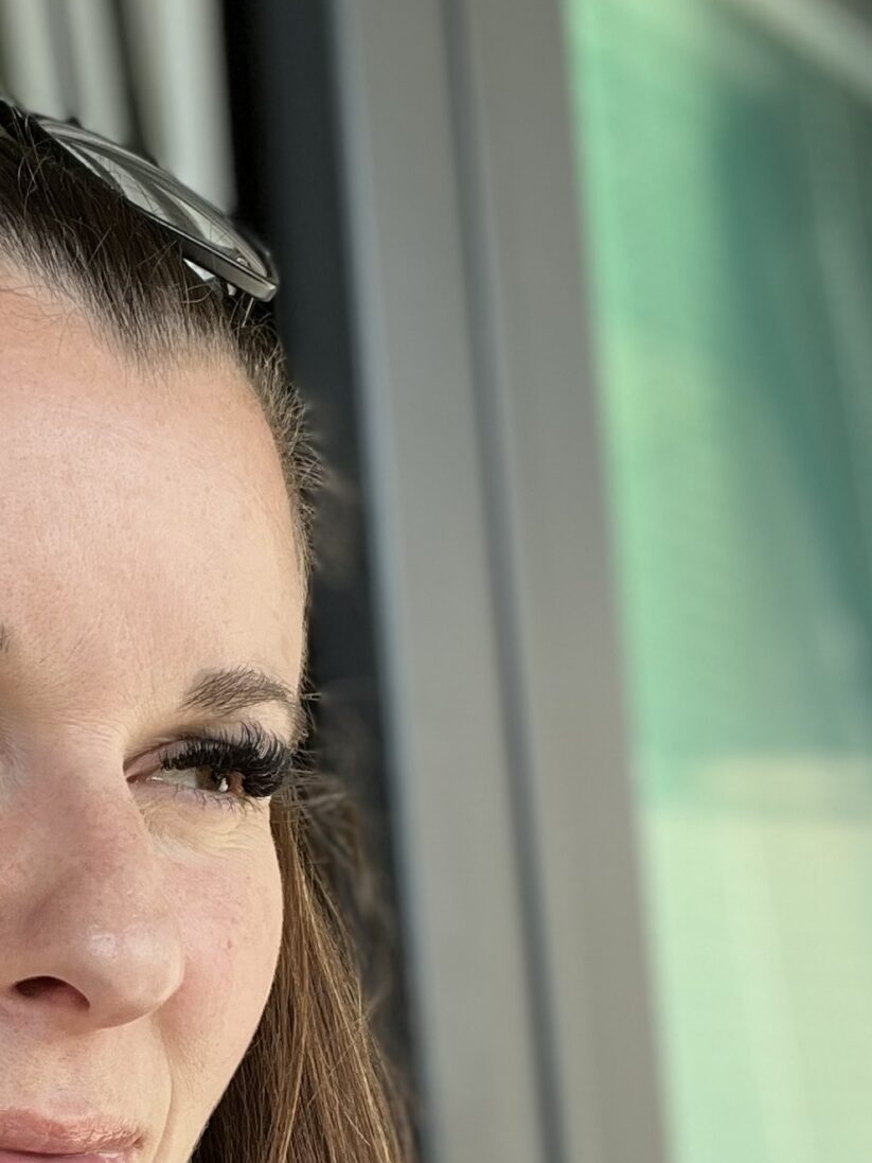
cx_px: 102
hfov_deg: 20.6
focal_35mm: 70
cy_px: 997
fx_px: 2351
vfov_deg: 27.0
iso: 25
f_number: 2.2
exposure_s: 1/128
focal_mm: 2.71
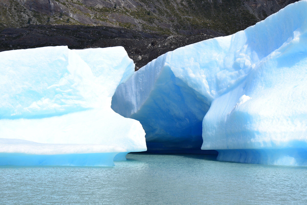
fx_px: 1343
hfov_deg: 13.0
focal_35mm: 158
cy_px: 102
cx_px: 154
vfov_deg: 8.7
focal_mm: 105
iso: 180
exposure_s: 1/500
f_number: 11
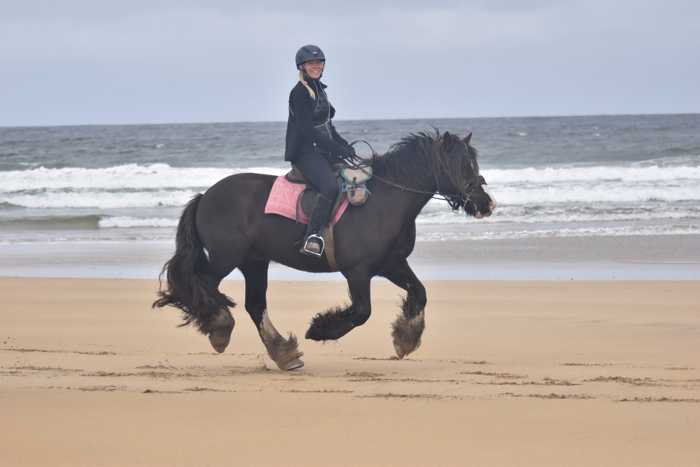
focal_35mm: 165
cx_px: 350
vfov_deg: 8.3
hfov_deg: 12.5
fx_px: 3208
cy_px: 234
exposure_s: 1/3200
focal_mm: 110
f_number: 4.8
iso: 800
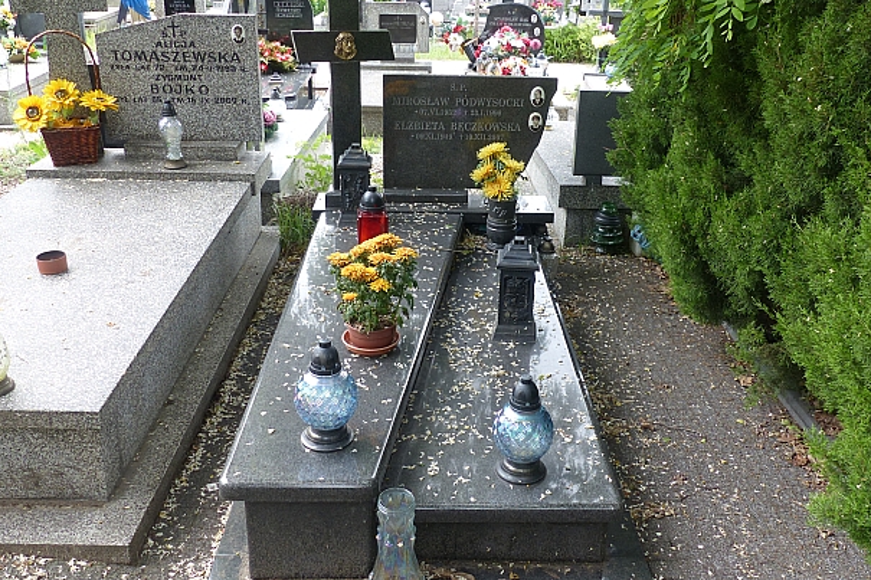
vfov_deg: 39.8
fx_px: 798
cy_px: 236
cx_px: 455
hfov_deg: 57.2
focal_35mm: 33
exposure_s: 1/160
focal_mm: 5.4
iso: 100
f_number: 3.5
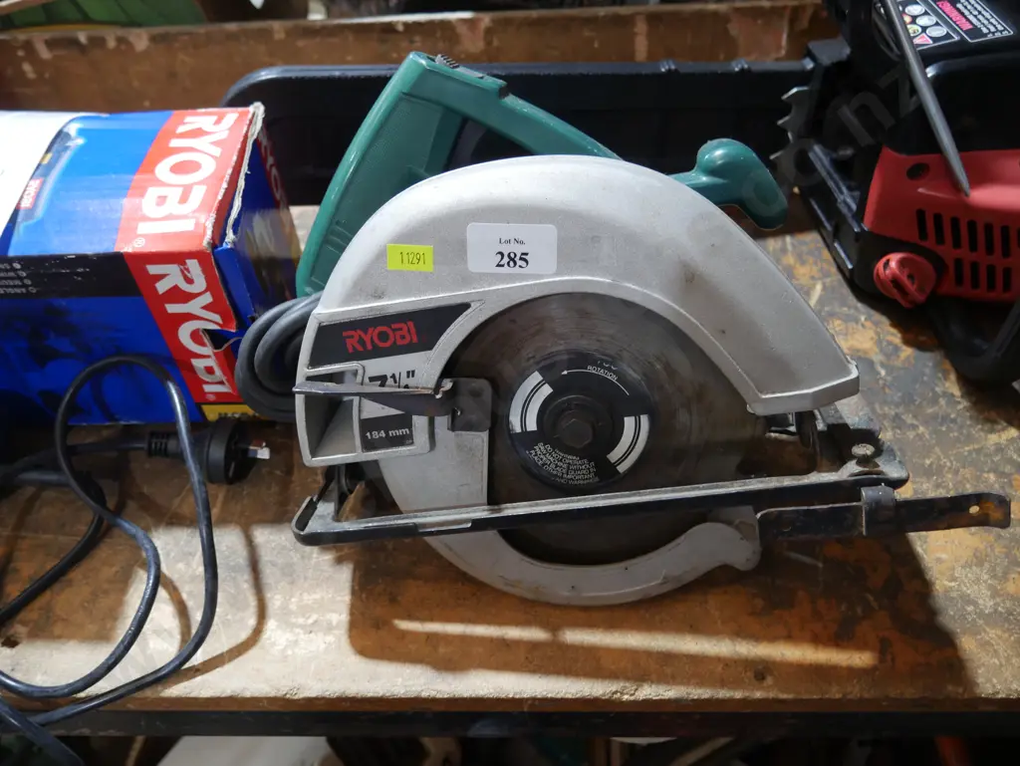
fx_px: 825
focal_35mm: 28
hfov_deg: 63.4
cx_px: 510
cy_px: 383
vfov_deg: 49.8
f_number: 3.5
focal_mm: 14
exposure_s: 1/60
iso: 640
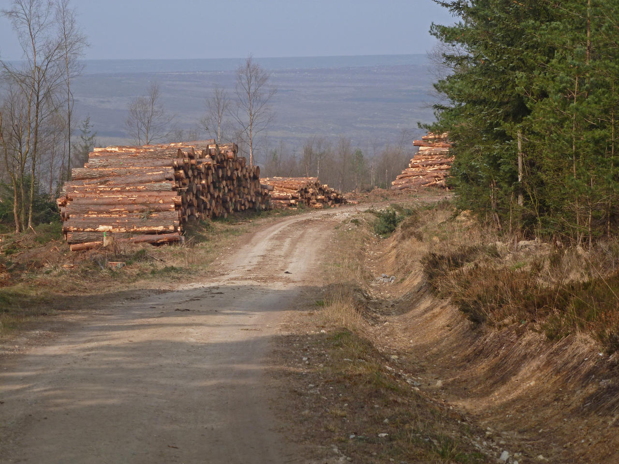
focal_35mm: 131
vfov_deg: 11.3
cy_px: 232
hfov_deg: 15.1
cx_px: 310
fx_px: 2343
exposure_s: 1/320
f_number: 5.2
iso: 100
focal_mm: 23.4
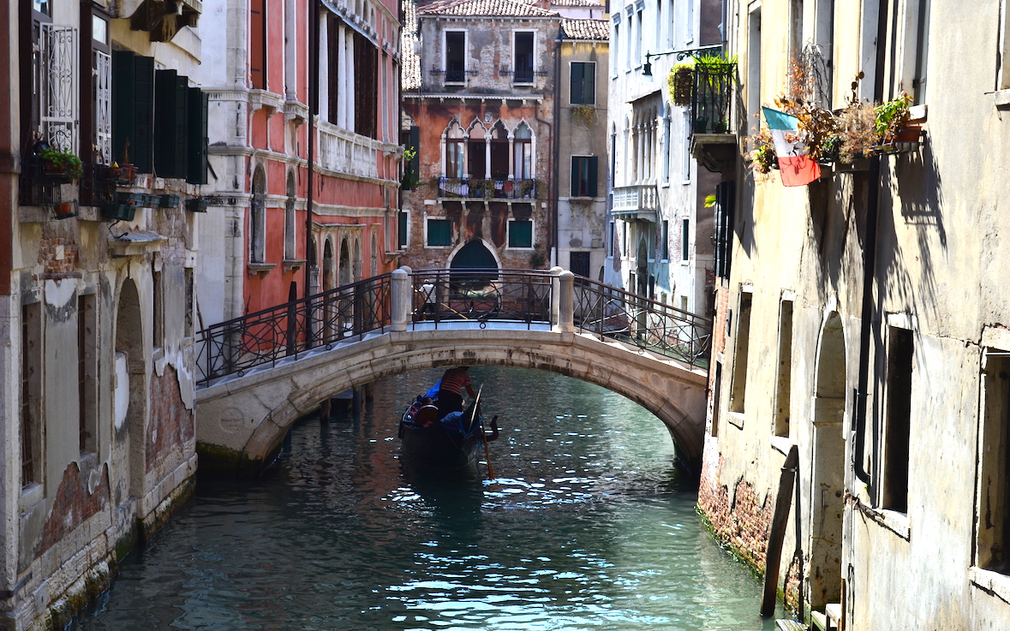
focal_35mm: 73
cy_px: 314
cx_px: 483
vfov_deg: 17.9
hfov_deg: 28.2
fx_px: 2009
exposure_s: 1/250
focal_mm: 44
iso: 200
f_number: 8
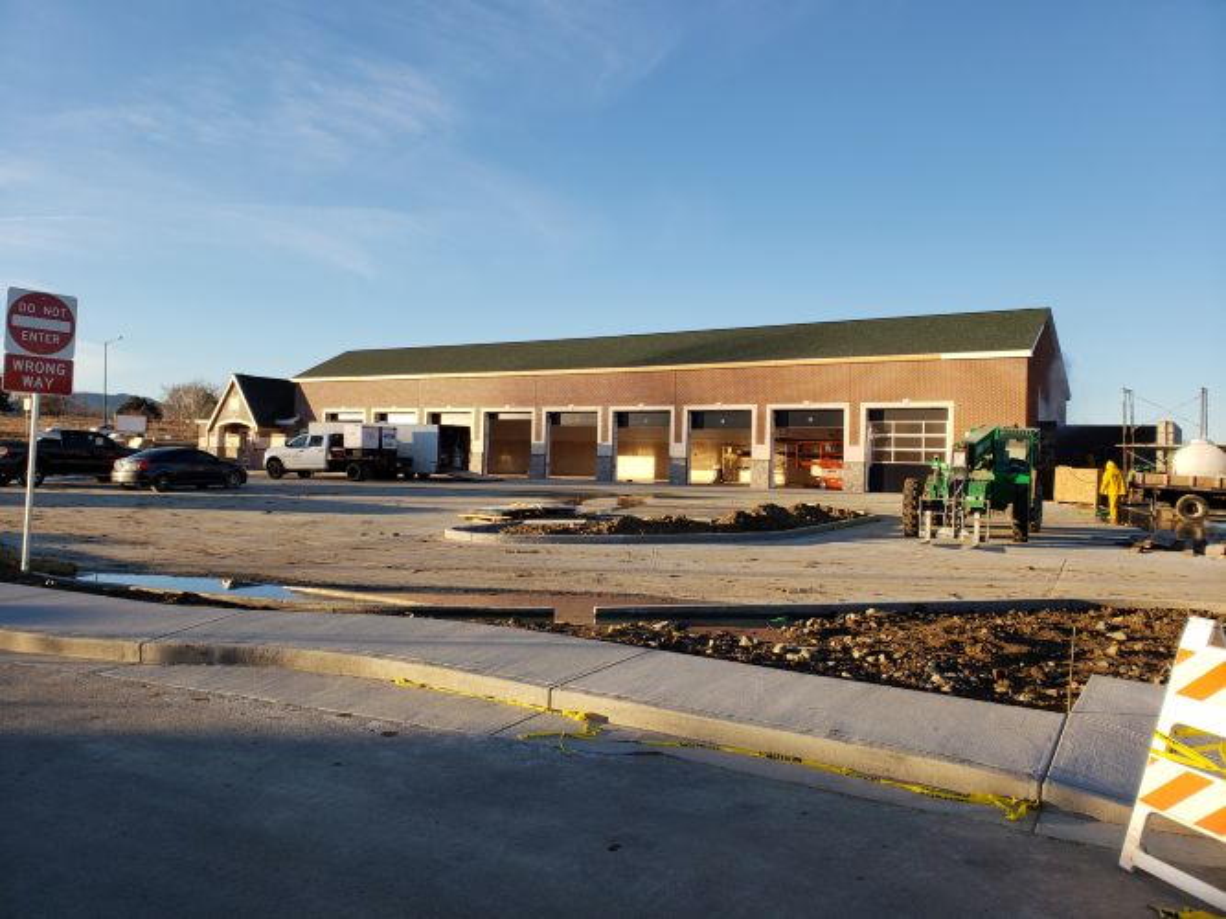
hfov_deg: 67.3
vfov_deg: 53.0
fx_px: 921
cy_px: 460
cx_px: 613
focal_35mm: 26
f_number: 2.4
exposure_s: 1/602
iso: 50
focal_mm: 4.3
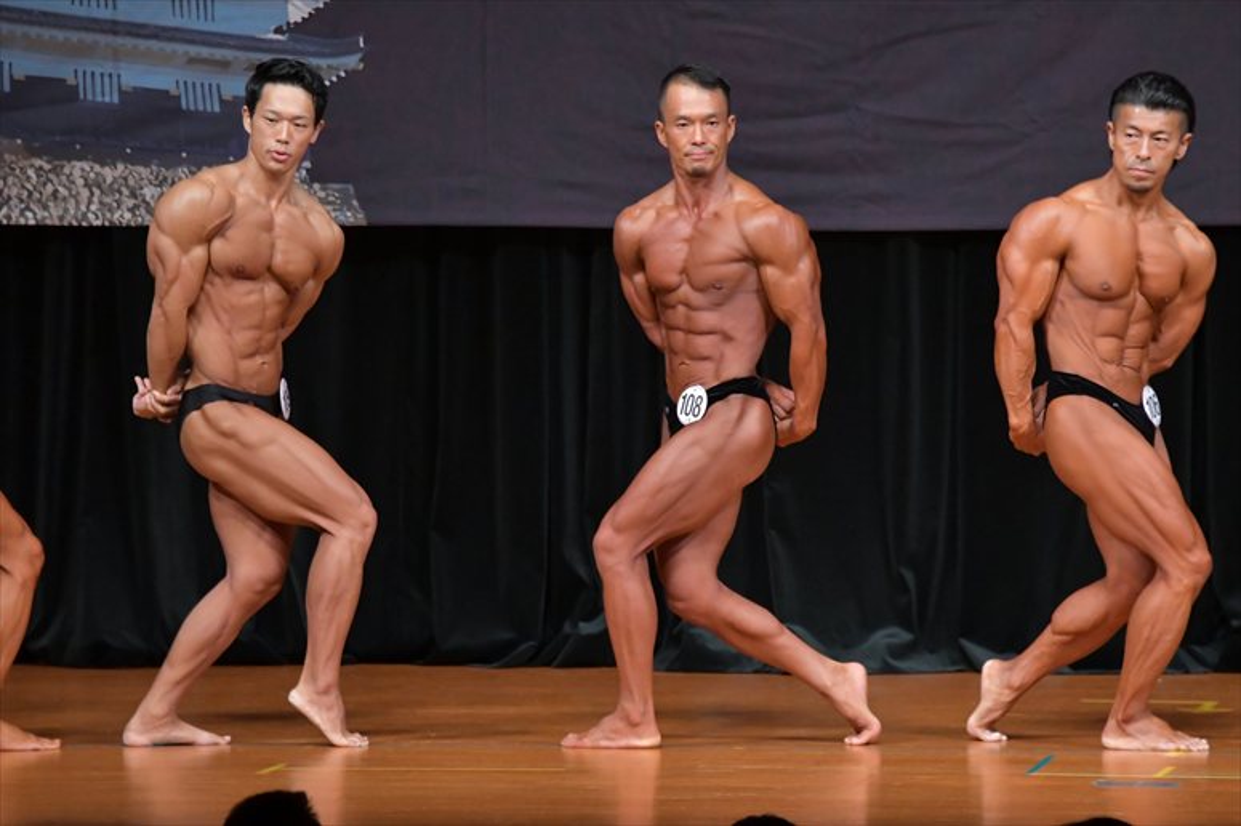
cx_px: 620
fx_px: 10337
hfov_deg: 6.9
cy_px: 413
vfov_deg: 4.6
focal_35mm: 300
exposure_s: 1/400
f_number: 5.6
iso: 5000
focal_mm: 200
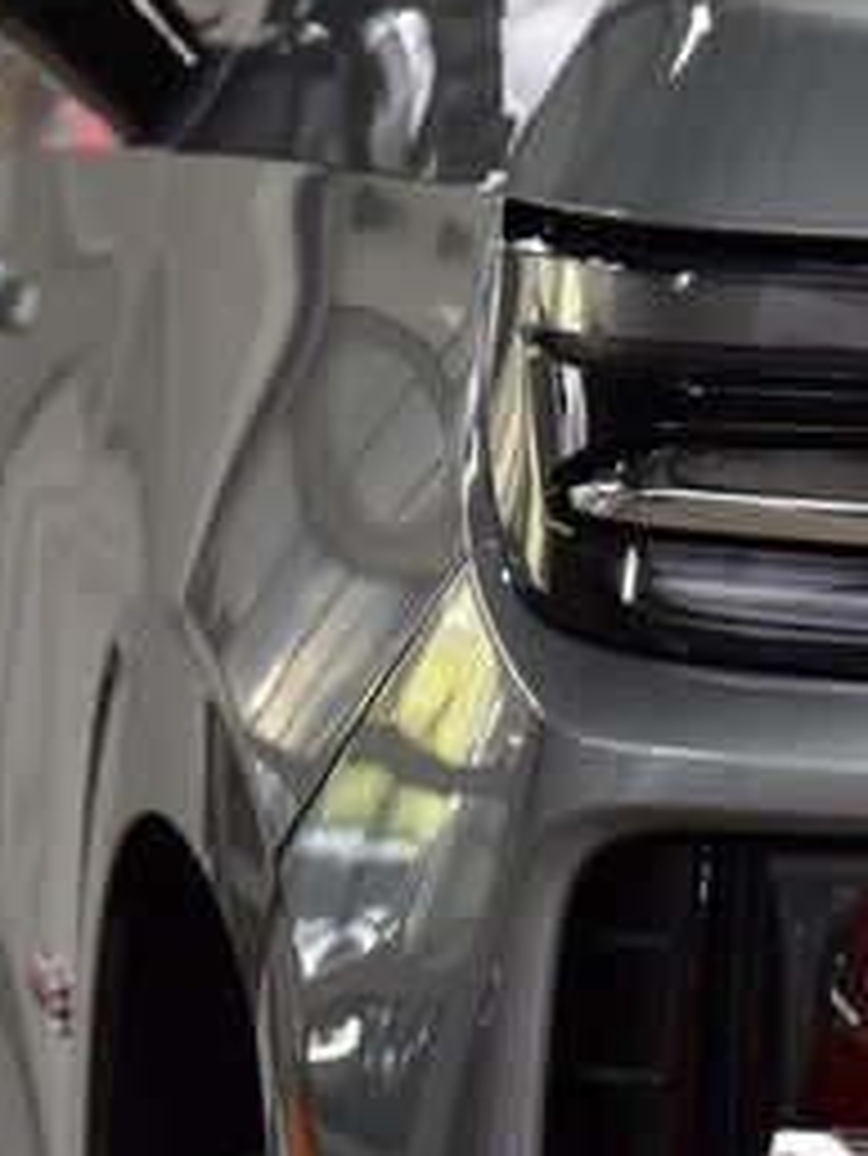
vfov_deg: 7.9
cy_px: 870
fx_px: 8385
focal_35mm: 251
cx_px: 1048
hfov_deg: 5.9
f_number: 5
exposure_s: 1/125
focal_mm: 70
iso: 1600
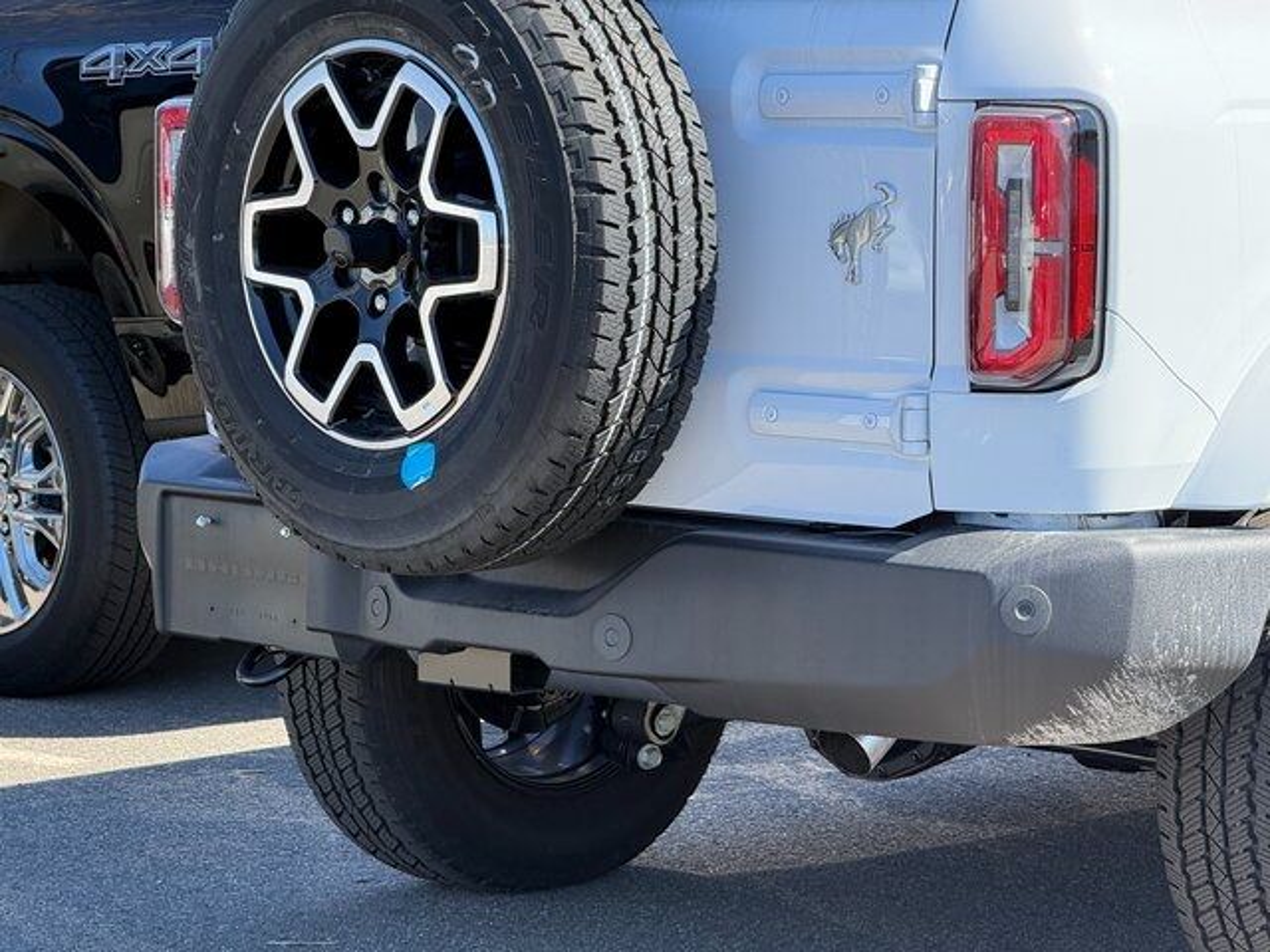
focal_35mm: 120
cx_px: 635
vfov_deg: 12.3
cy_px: 476
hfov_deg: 16.4
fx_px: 4403
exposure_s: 1/270
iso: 64
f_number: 2.8
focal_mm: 15.66
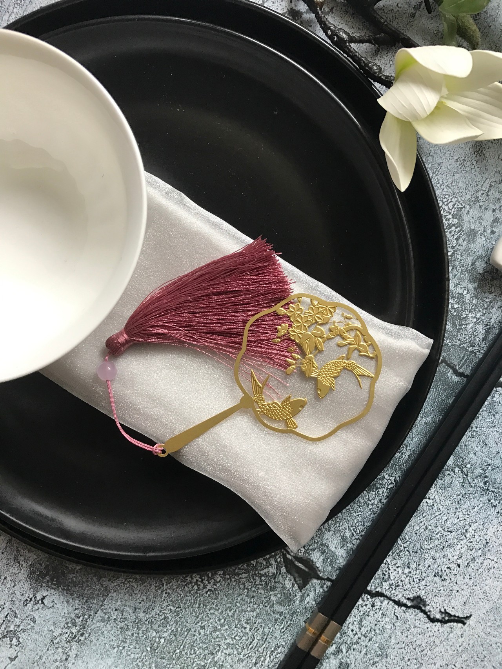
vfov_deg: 63.4
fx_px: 541
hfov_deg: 49.8
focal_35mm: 28
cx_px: 251
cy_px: 334
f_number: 1.8
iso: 40
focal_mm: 3.99
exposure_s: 1/33
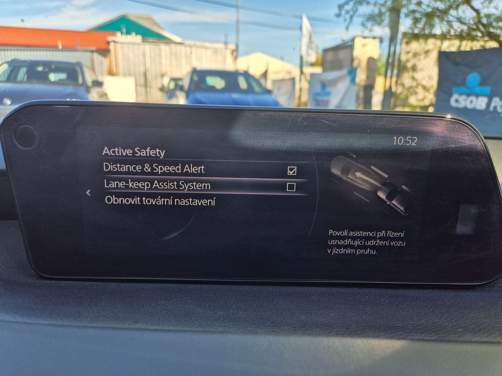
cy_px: 188
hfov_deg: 73.9
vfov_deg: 58.9
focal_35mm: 23
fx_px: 334
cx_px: 251
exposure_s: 1/401
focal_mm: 5.4
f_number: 1.8
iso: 25
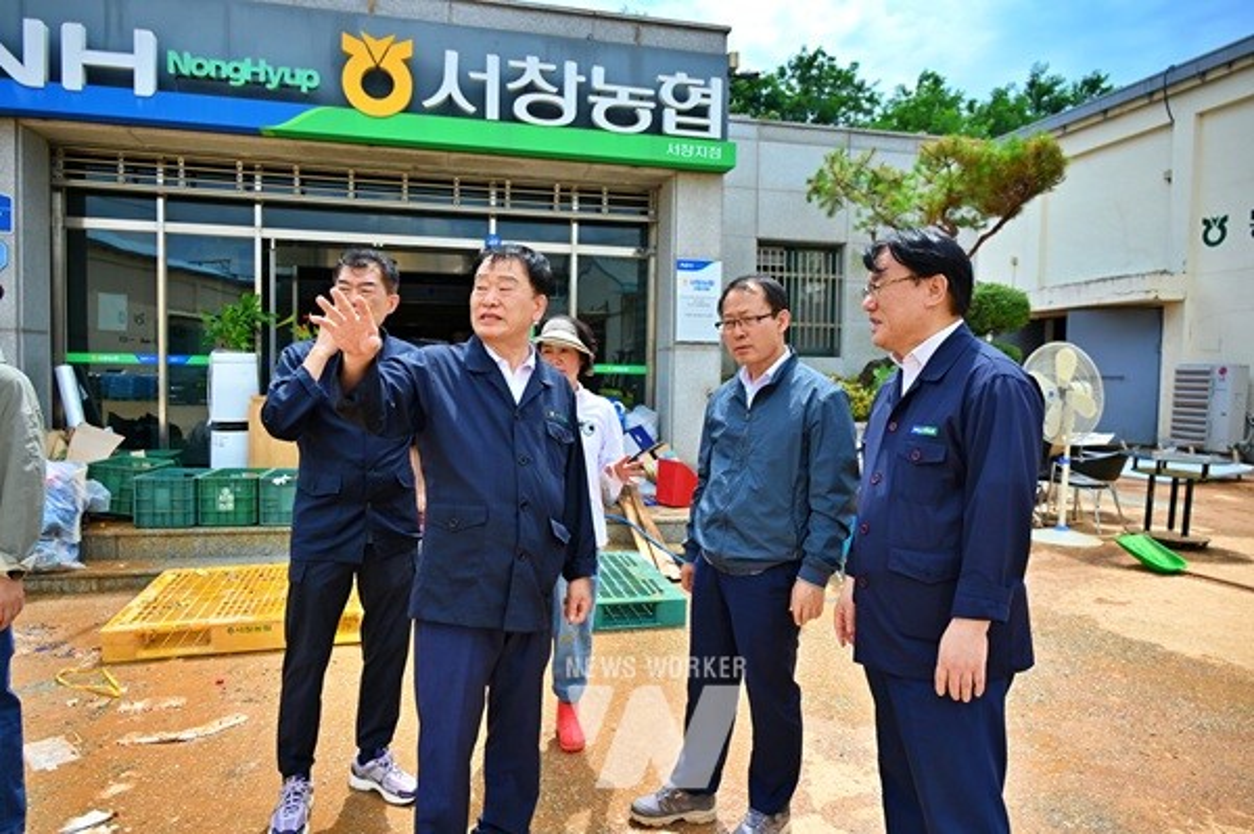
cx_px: 627
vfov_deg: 53.1
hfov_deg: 73.8
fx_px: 835
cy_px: 417
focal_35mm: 24
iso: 500
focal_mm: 24
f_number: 4.5
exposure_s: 1/3200
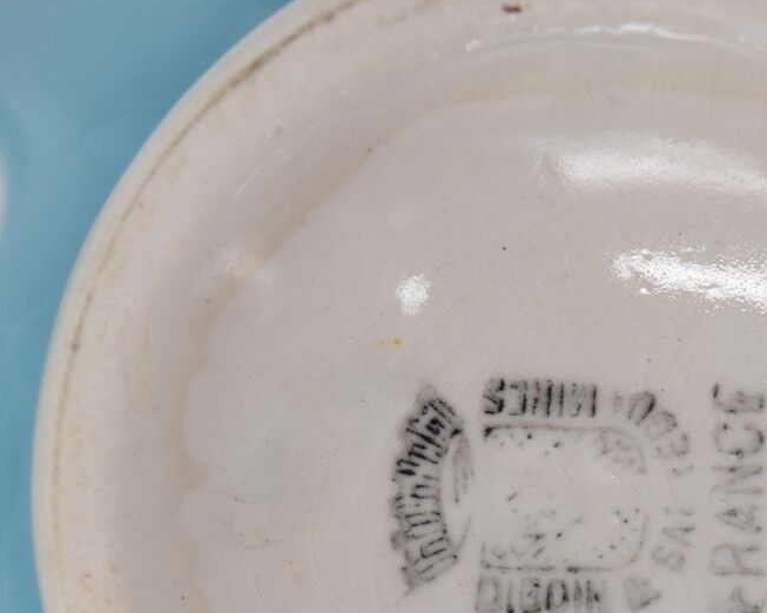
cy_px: 551
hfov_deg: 11.8
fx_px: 3699
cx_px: 588
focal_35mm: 163
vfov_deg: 9.4
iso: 100
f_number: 5.6
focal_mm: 42
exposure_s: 1/125
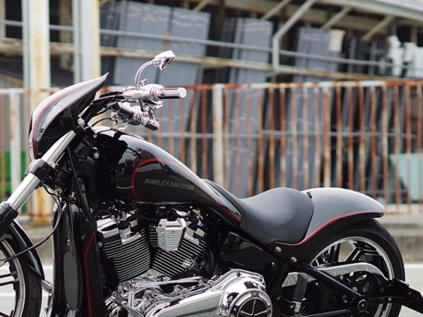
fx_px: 2479
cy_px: 213
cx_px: 138
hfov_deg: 9.7
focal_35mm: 203
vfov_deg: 7.3
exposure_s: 1/5000
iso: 800
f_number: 3.2
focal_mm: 85
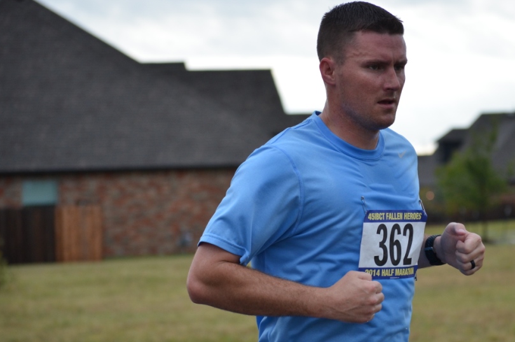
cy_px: 187
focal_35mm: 163
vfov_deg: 8.4
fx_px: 2328
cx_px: 296
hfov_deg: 12.6
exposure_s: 1/1000
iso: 500
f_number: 4.2
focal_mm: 86
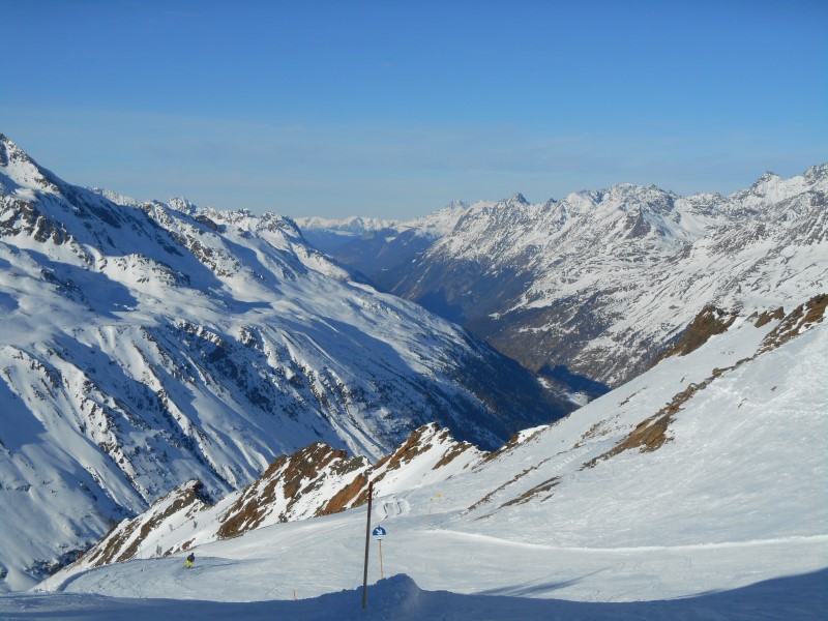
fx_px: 1459
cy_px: 310
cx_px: 414
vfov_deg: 24.0
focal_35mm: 61
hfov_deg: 31.7
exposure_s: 1/1600
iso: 80
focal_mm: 10.9
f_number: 4.4
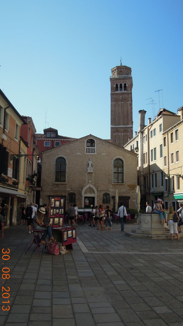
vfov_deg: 58.0
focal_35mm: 34
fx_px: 293
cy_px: 163
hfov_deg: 34.6
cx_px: 103
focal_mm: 5.5
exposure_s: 1/1250
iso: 160
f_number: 4.2
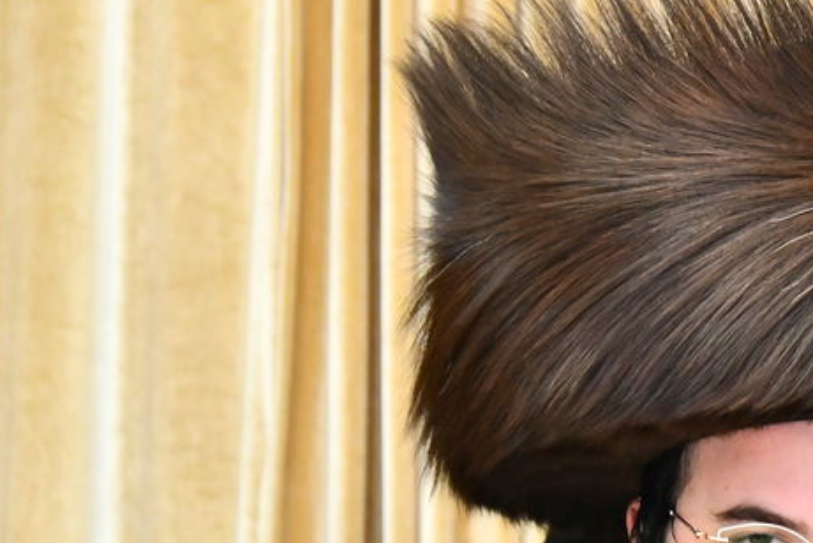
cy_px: 479
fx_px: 7954
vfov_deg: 3.9
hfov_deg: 5.8
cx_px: 1194
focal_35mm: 352
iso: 3200
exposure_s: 1/200
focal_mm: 116
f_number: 5.6
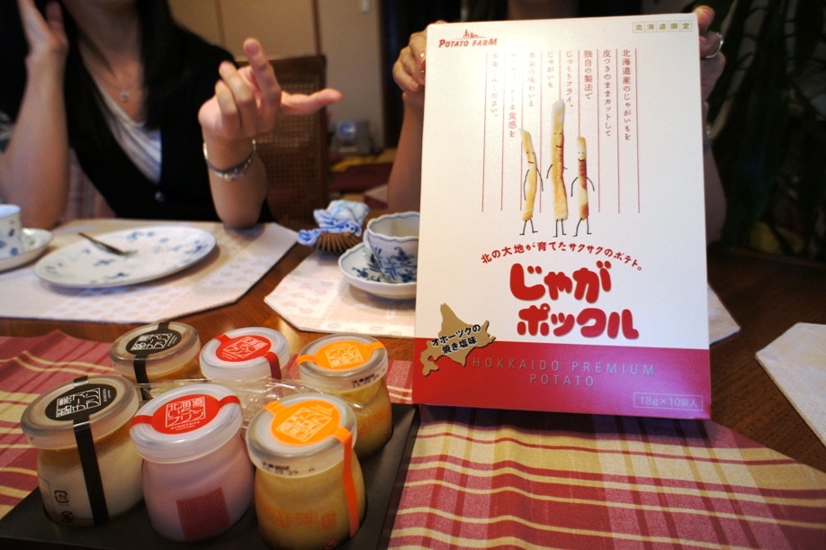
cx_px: 413
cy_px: 275
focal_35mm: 24
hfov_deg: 73.8
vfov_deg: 53.1
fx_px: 550
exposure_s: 1/40
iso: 200
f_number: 3.5
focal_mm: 16
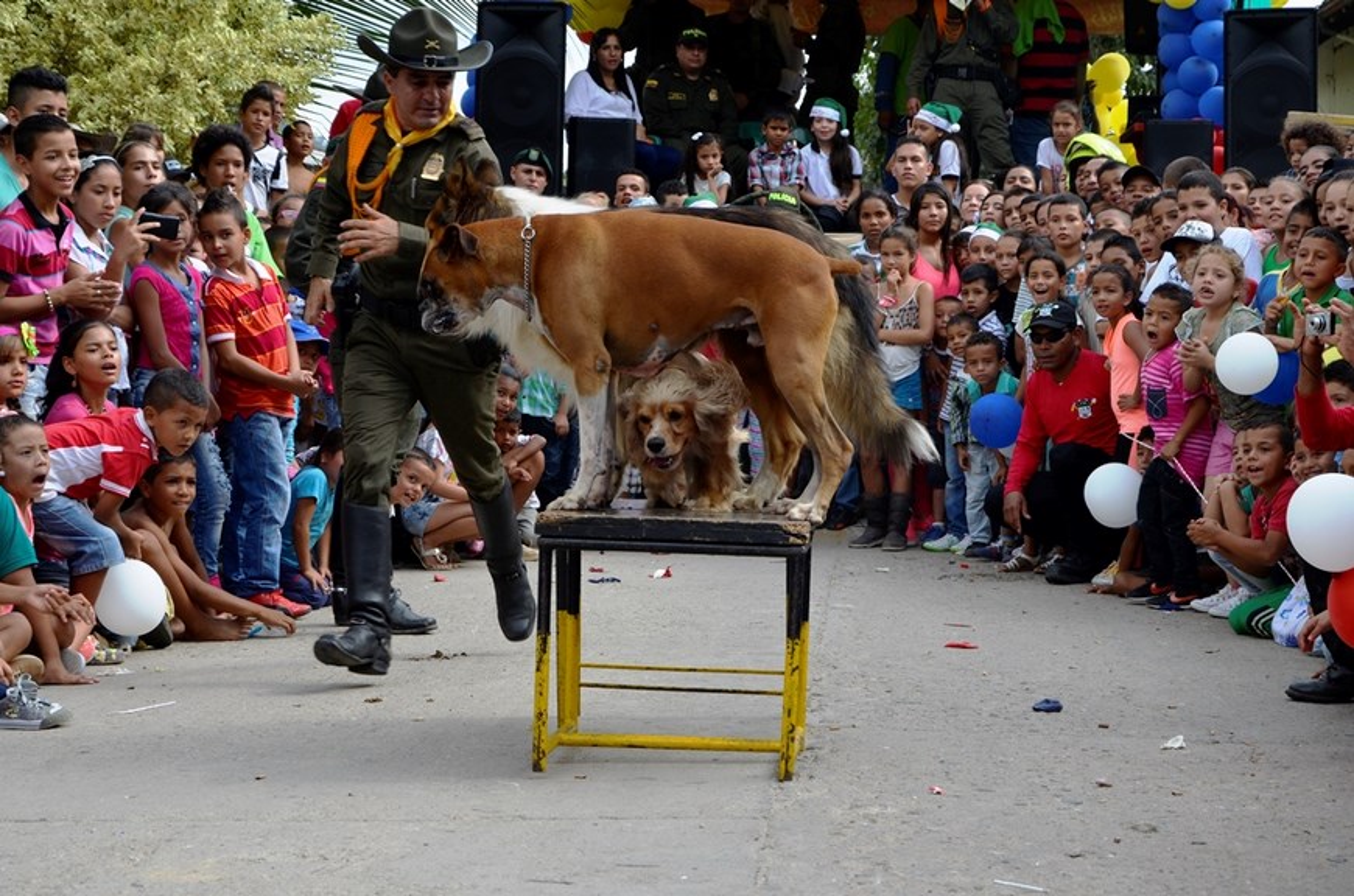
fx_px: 2702
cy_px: 448
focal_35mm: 72
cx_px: 677
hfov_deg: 28.1
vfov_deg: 18.8
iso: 160
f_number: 8
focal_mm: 48
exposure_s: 1/250
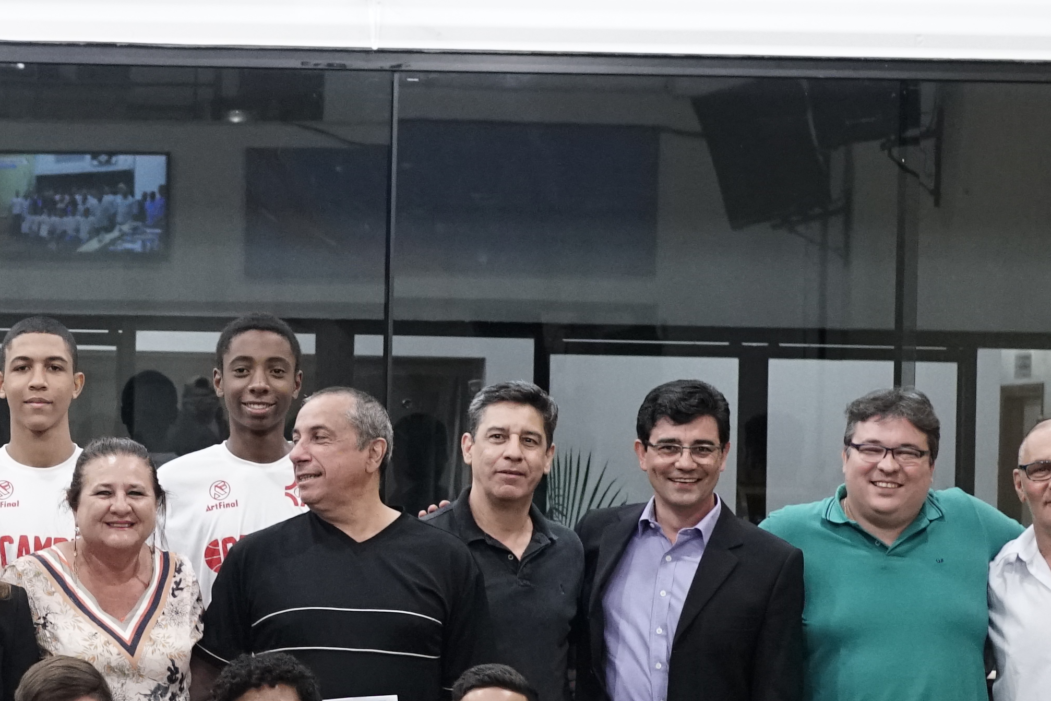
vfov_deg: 9.6
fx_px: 4175
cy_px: 514
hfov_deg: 14.0
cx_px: -100
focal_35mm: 143
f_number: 2.8
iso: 1600
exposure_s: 1/160
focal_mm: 32
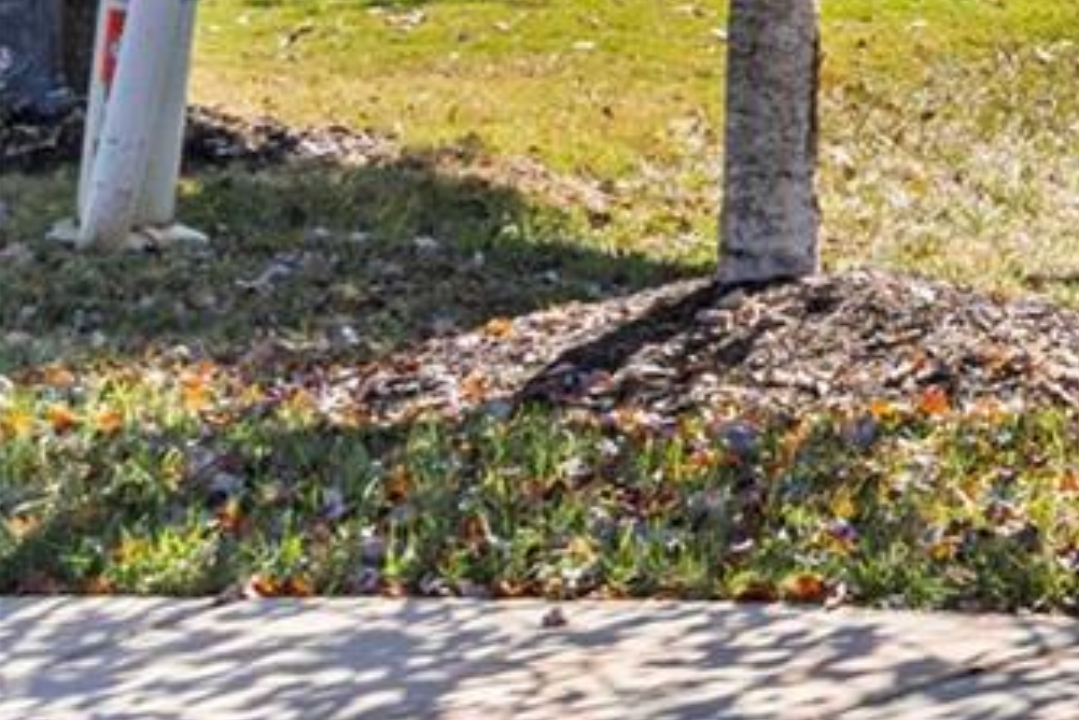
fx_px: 5517
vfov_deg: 7.2
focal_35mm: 184
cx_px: 3302
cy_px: -793
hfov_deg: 9.0
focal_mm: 30
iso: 100
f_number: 10
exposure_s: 1/160
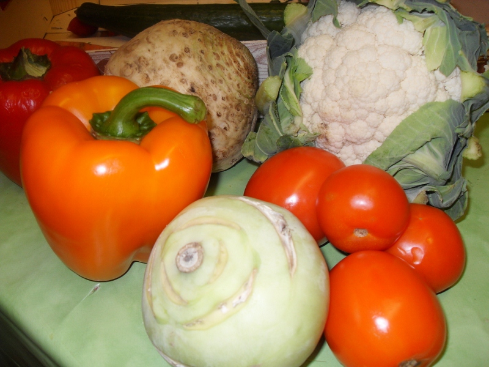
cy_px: 184
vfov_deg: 41.8
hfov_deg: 54.0
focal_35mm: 34
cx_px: 244
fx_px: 480
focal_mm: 6.3
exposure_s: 1/45
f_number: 2.8
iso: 100
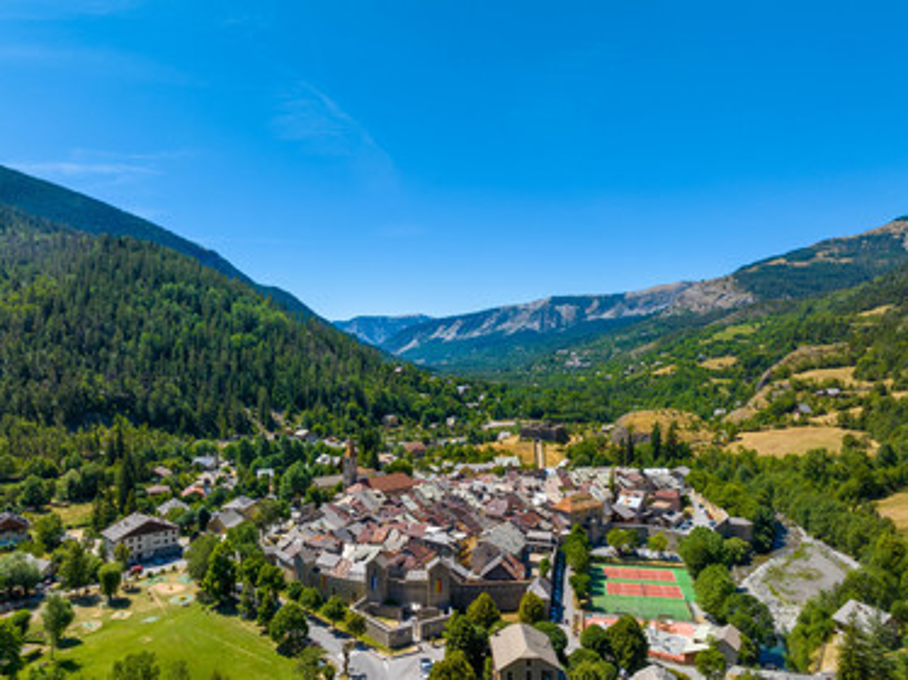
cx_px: 454
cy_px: 340
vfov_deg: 56.8
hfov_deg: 71.6
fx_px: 629
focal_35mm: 24
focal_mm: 12.3
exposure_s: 1/120
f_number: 11
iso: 100
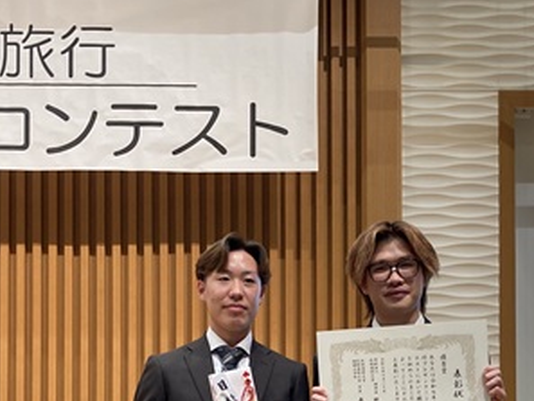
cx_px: 313
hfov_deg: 29.3
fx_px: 1019
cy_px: 407
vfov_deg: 21.4
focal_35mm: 66
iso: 64
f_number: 1.8
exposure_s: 1/50
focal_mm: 3.99
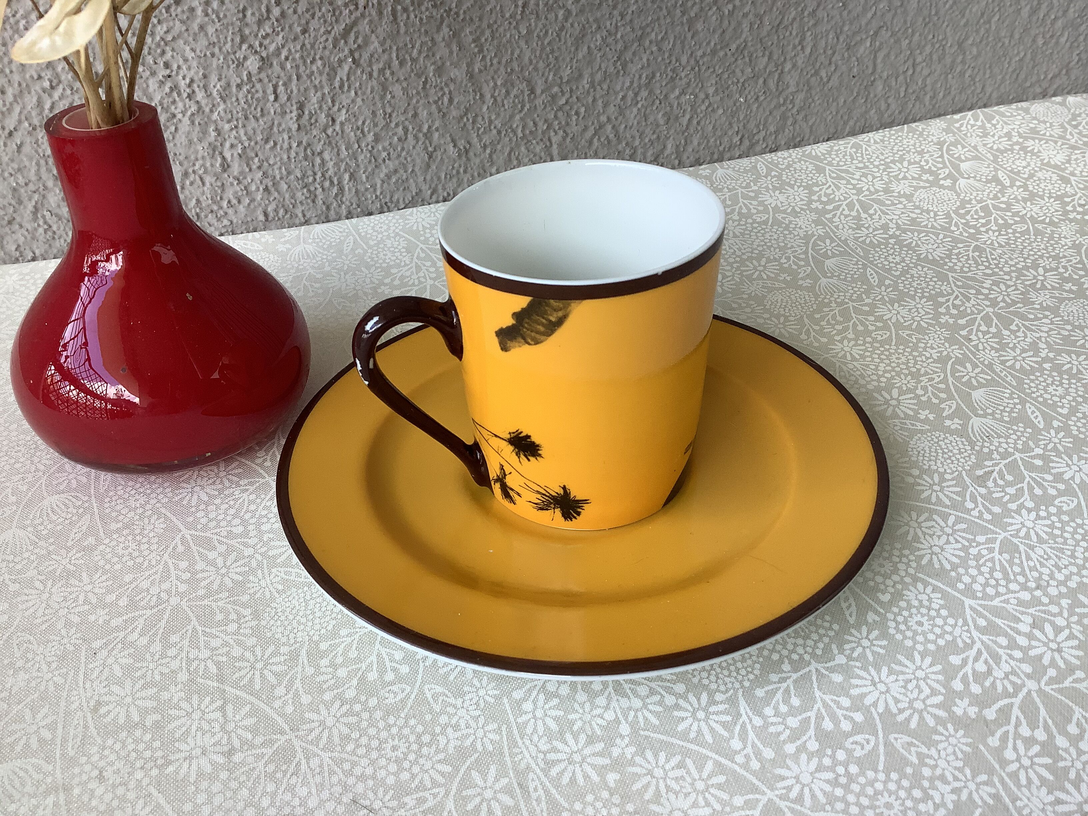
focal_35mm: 31
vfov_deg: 45.4
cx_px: 544
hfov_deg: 58.4
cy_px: 408
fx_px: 974
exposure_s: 1/120
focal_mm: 3.3
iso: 40
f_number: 2.4
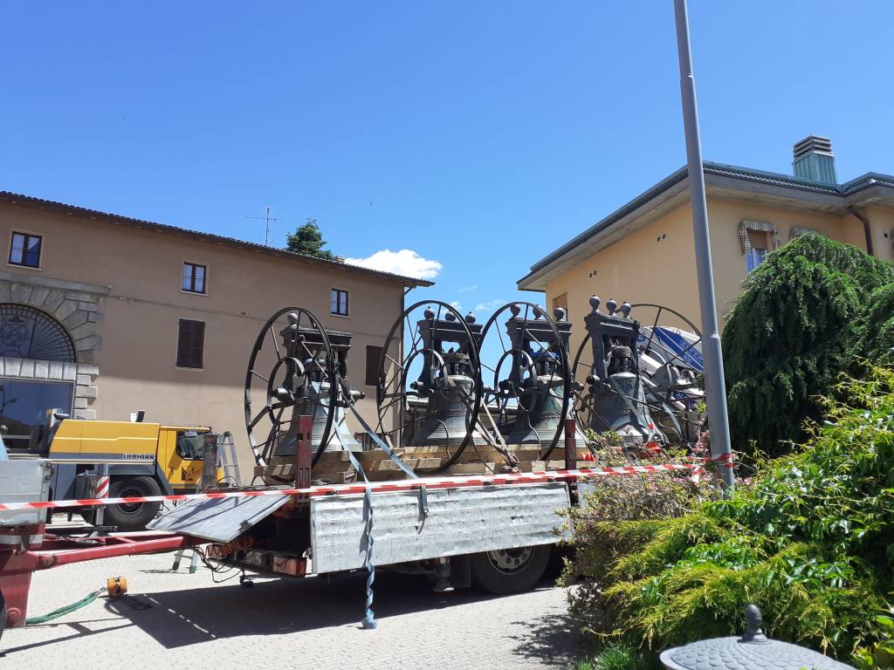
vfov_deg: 51.4
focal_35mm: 27
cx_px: 447
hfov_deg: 65.3
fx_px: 697
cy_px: 335
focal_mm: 3.6
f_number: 1.9
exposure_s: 1/1167
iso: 40
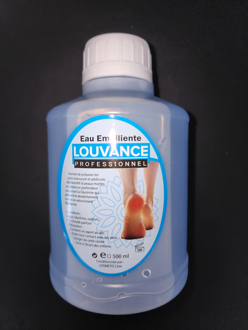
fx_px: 220
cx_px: 124
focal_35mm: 23
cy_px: 165
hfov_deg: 58.9
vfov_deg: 73.9
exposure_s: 1/50
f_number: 1.8
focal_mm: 6.4
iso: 80
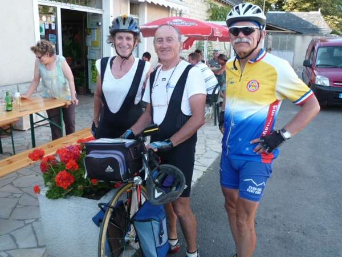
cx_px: 171
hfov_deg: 56.8
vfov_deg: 44.2
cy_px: 128
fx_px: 316
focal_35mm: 32
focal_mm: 5.7
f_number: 3
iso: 100
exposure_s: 1/125
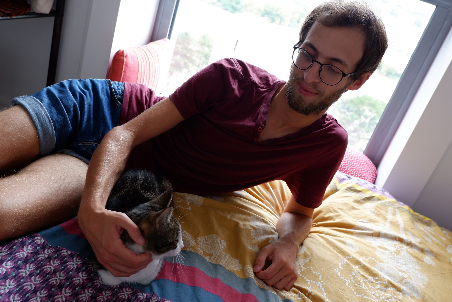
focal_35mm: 33
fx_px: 415
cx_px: 226
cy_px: 151
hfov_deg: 57.2
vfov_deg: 40.0
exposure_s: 1/45
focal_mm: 22.1
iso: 500
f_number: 4.2
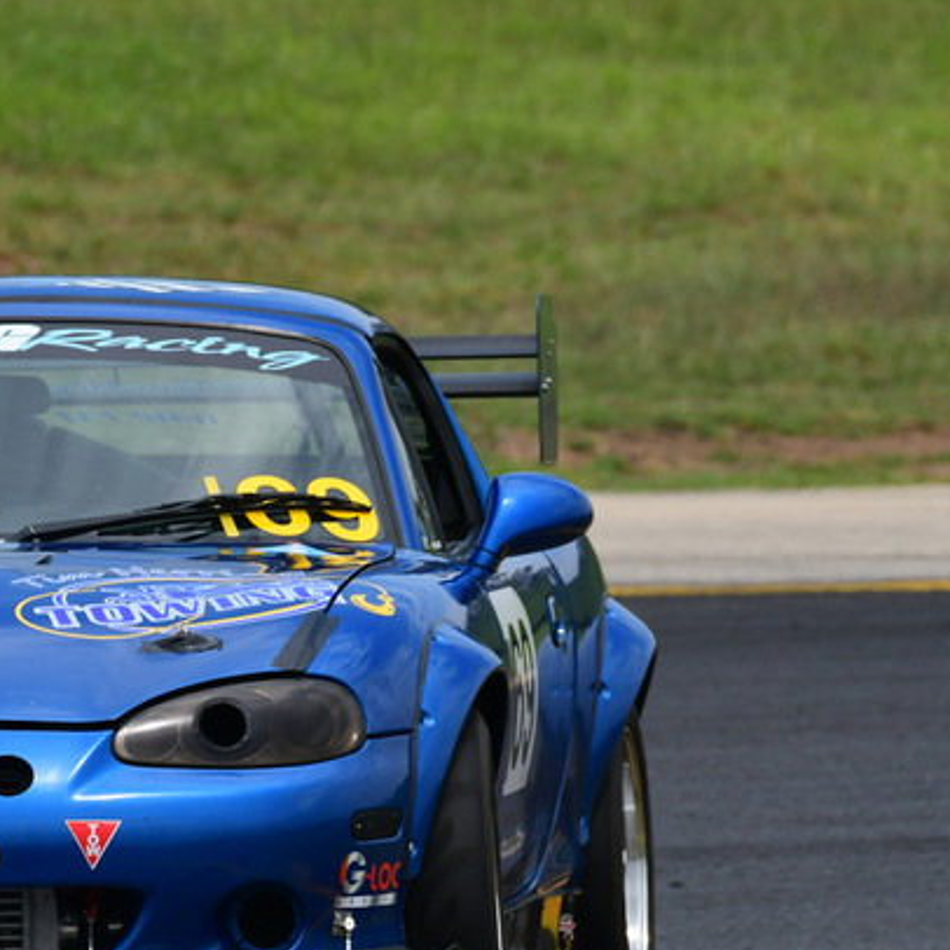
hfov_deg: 1.4
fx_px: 38998
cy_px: 599
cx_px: 68
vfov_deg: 1.4
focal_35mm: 1256
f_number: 11
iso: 400
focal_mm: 500
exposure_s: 1/640
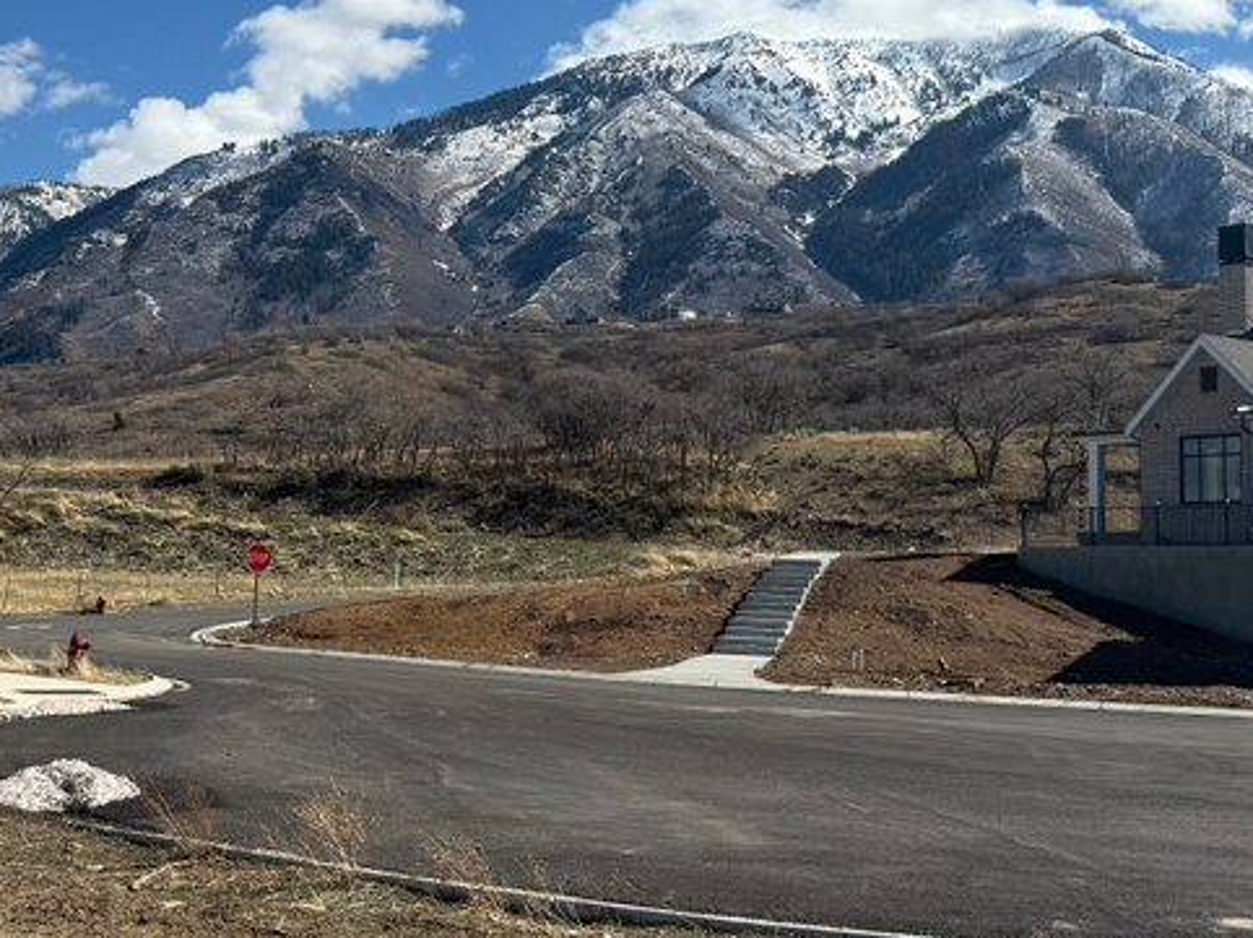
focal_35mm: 51
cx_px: 408
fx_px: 1845
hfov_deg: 37.1
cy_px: 374
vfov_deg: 28.5
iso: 80
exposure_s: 1/6173
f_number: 1.78
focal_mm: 6.76
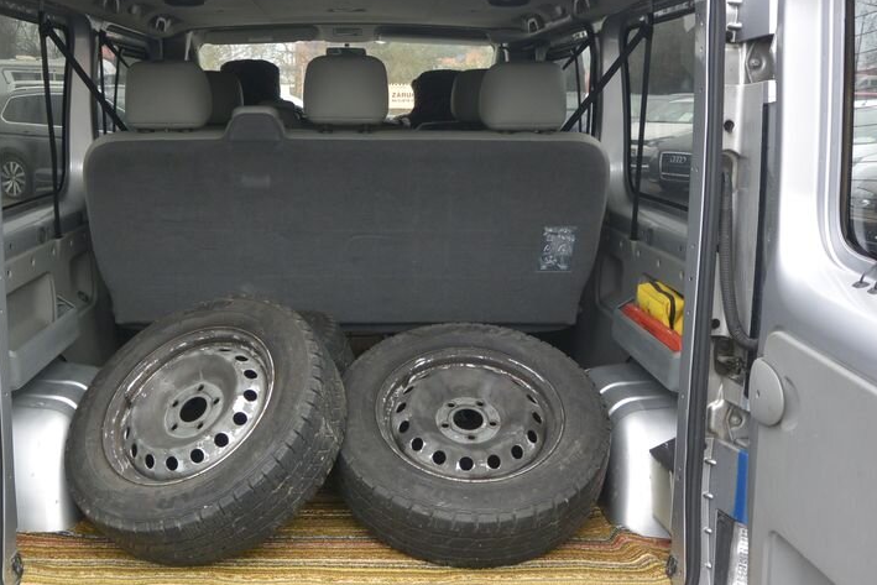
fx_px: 950
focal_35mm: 39
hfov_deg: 49.3
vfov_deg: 34.2
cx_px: 353
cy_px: 317
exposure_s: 1/125
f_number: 3.5
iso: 200
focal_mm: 10
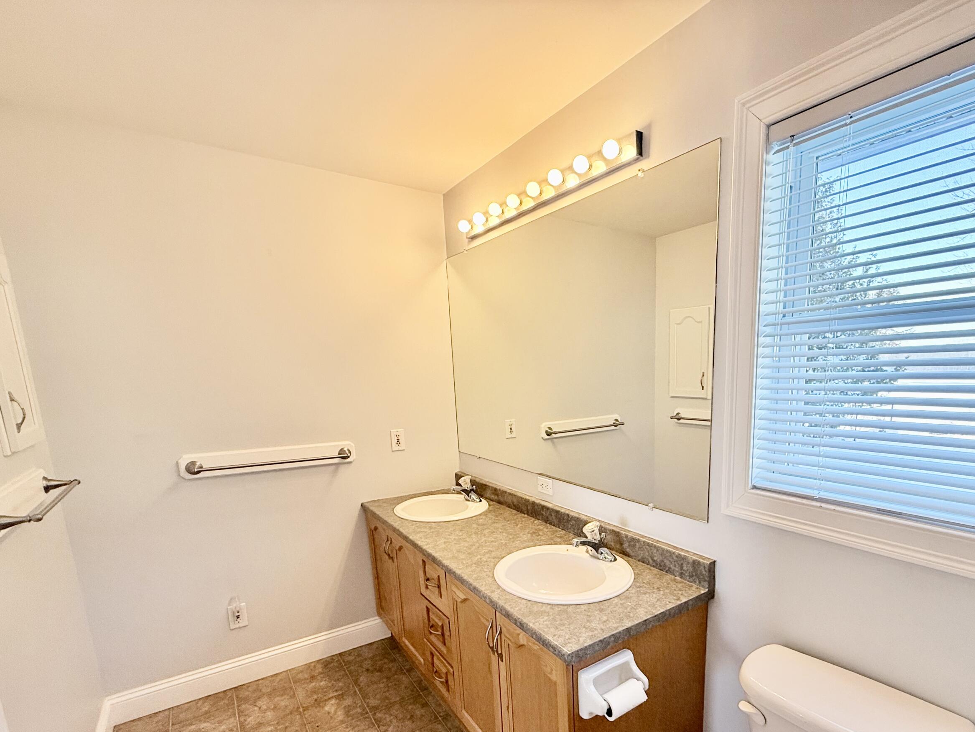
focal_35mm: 18
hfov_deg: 86.5
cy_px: 469
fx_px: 507
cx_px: 593
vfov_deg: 70.1
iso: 125
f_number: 2.2
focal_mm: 2.22
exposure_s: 1/120
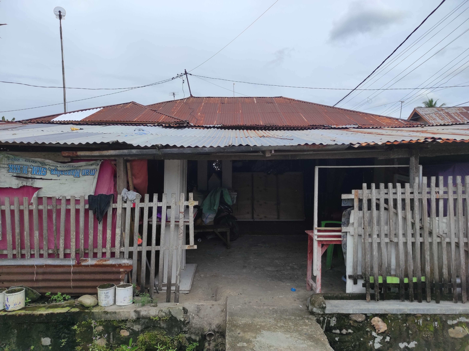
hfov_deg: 69.4
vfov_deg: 54.8
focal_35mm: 25
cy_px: 176
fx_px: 338
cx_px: 234
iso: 100
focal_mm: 5.43
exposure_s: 1/2818
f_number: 1.89
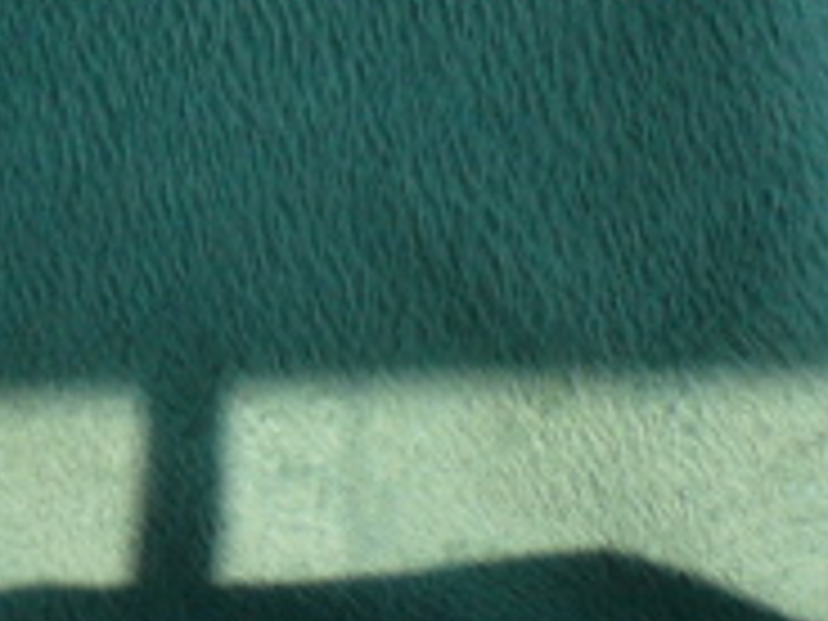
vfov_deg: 6.6
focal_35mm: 209
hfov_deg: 8.7
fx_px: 4999
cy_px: -1022
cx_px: -1089
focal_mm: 7.4
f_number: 4
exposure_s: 1/250
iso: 100
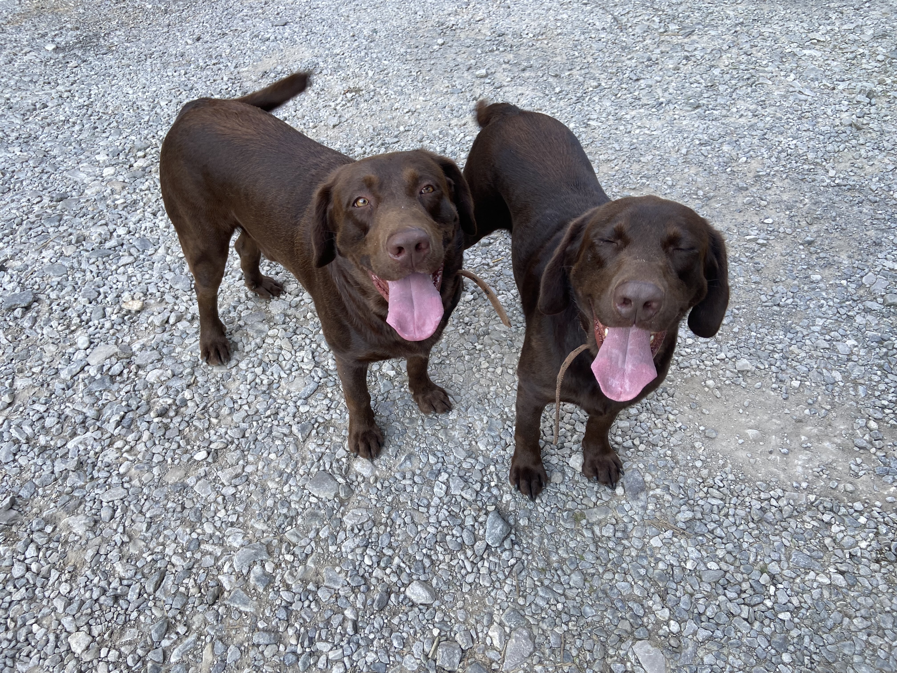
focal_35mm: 26
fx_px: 674
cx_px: 448
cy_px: 336
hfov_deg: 67.3
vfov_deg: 53.1
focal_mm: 4.25
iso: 32
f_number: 1.8
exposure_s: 1/130
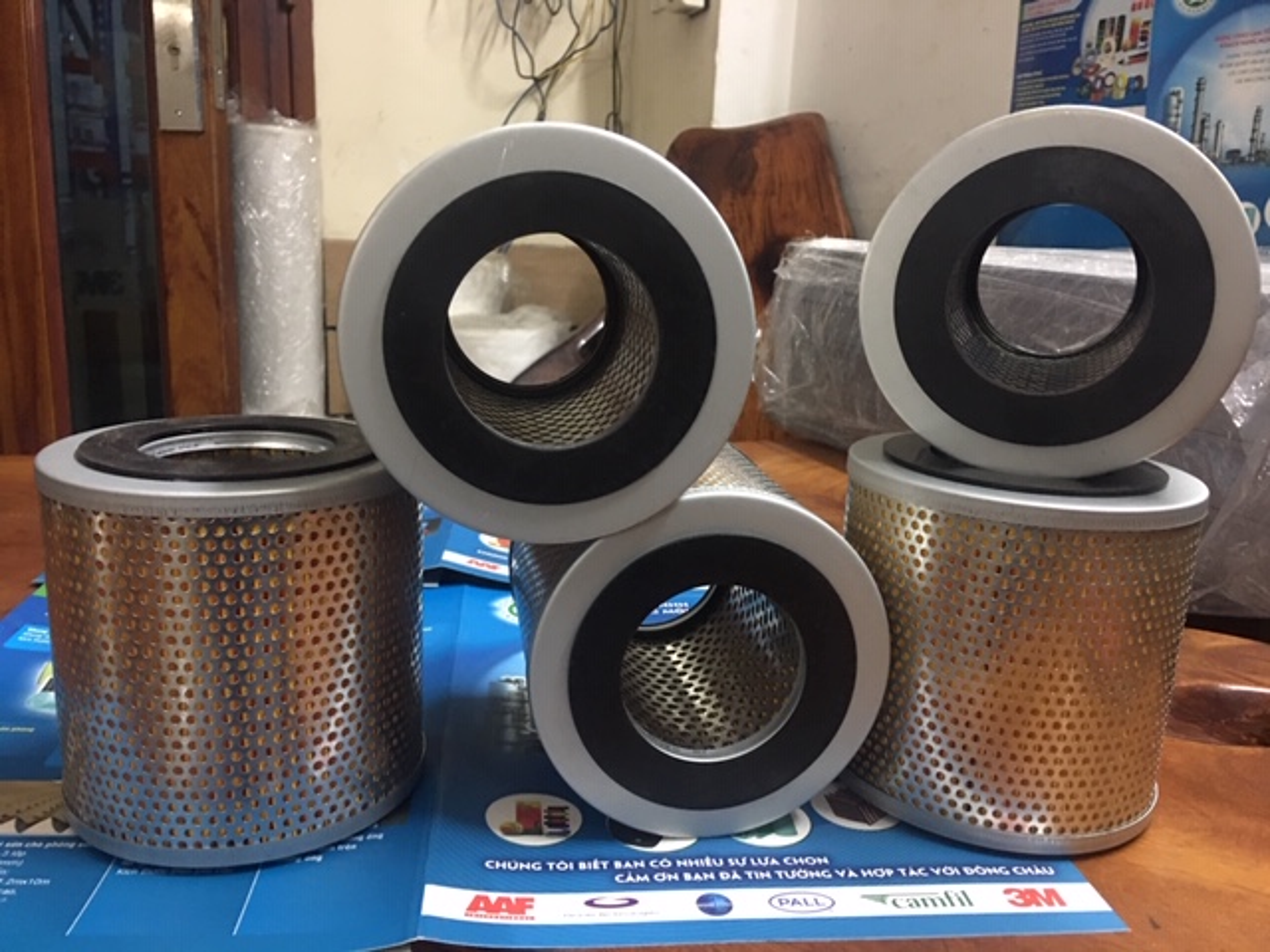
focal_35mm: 29
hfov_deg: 61.7
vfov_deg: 48.2
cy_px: 476
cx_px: 635
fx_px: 1064
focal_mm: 4.15
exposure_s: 1/4
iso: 100
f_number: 2.2
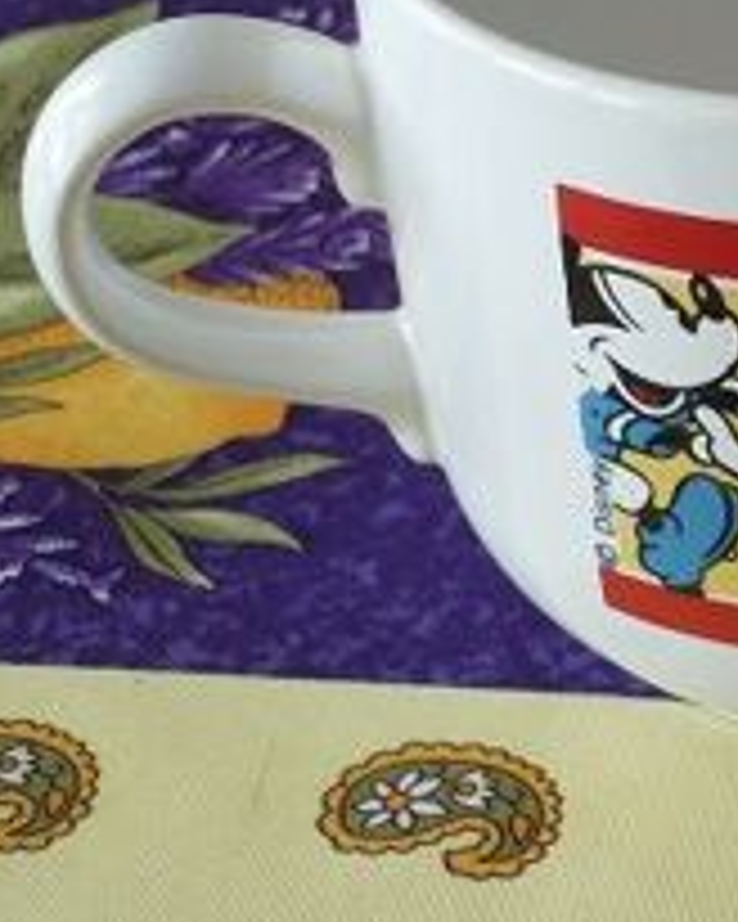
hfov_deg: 12.7
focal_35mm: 119
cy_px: 252
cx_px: 819
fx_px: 3249
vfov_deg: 16.1
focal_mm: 9.2
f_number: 3.7
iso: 80
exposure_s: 1/40
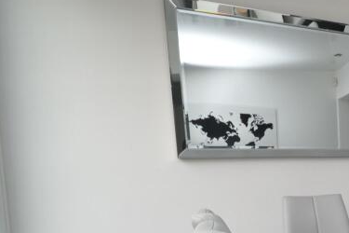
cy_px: 208
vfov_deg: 31.2
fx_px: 397
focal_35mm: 41
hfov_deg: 33.6
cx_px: 460
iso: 280
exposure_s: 1/125
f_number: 5.6
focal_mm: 10
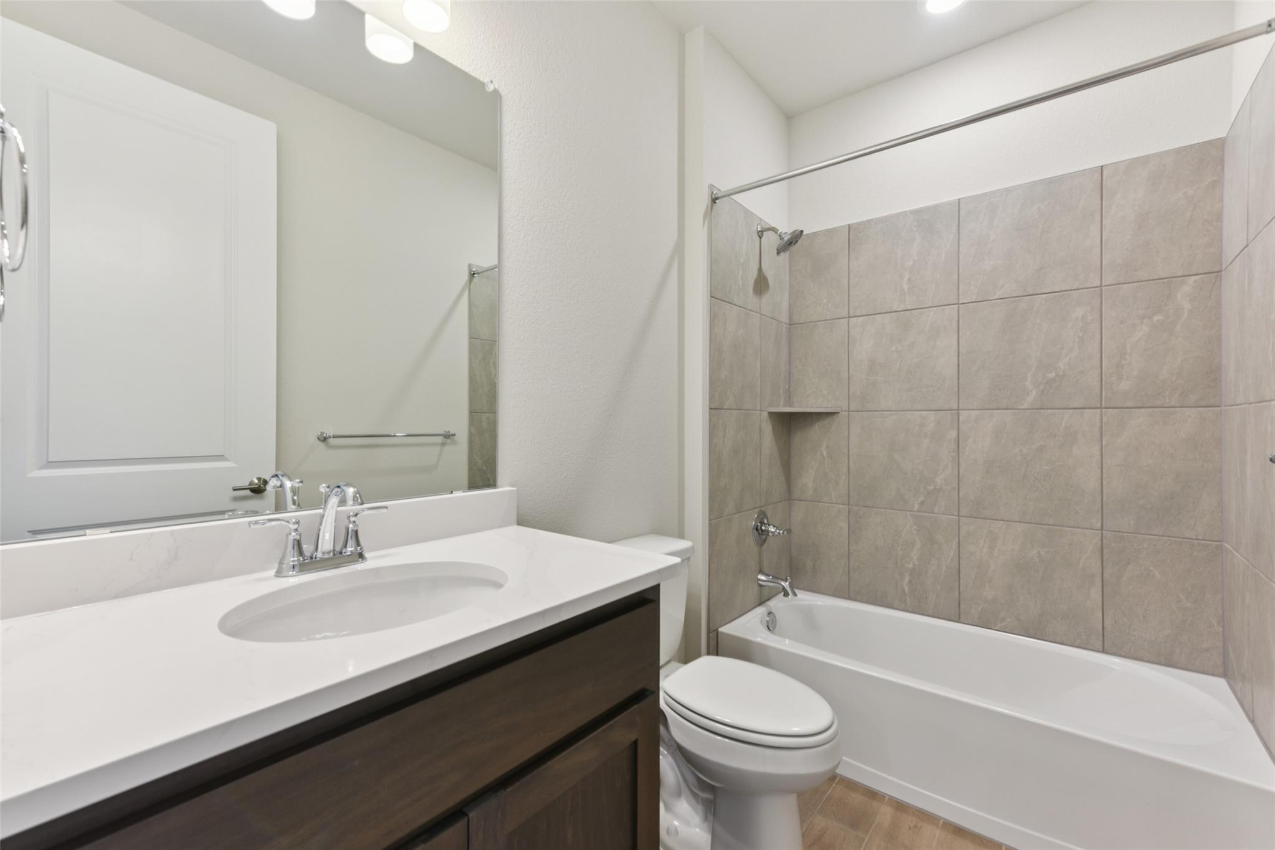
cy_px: 425
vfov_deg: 81.2
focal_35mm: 14
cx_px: 638
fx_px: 496
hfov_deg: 104.3
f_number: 8
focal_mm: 14
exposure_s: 1/8
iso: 250
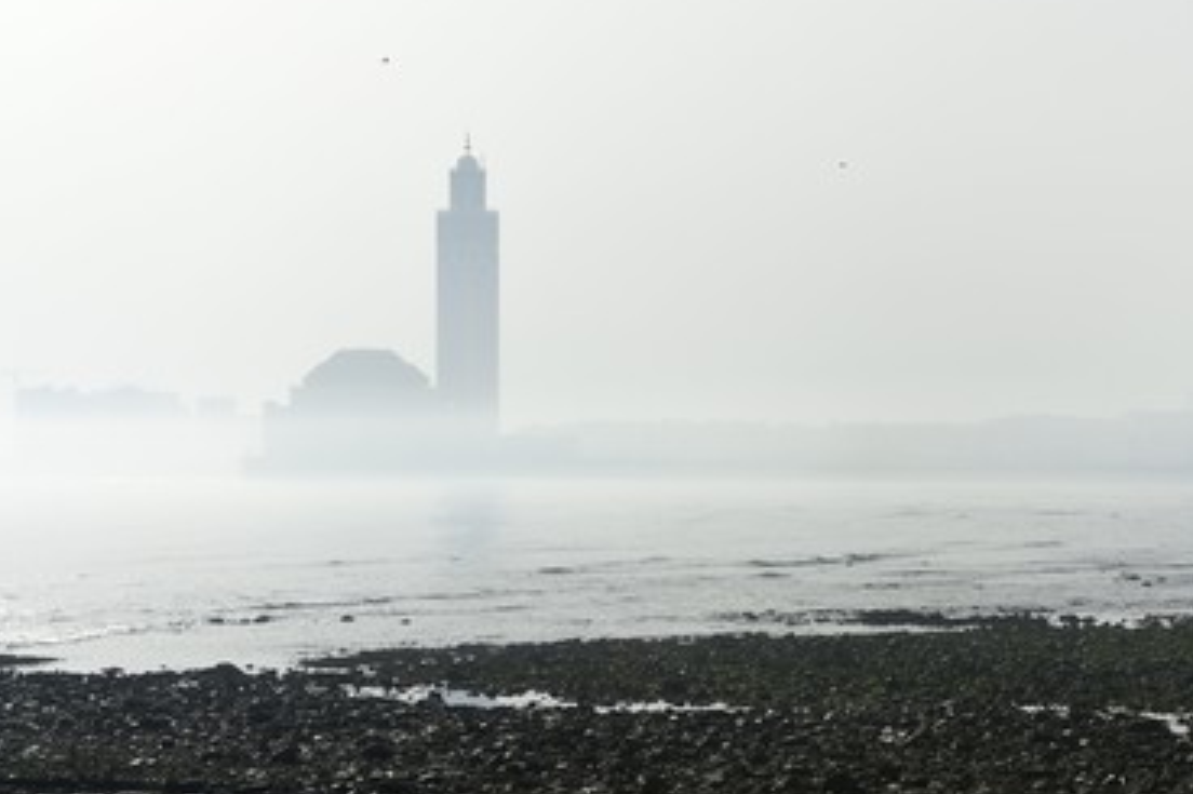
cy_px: 405
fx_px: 2650
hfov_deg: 25.4
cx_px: 616
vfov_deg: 17.0
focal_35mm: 80
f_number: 18
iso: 200
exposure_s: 1/250
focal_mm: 70
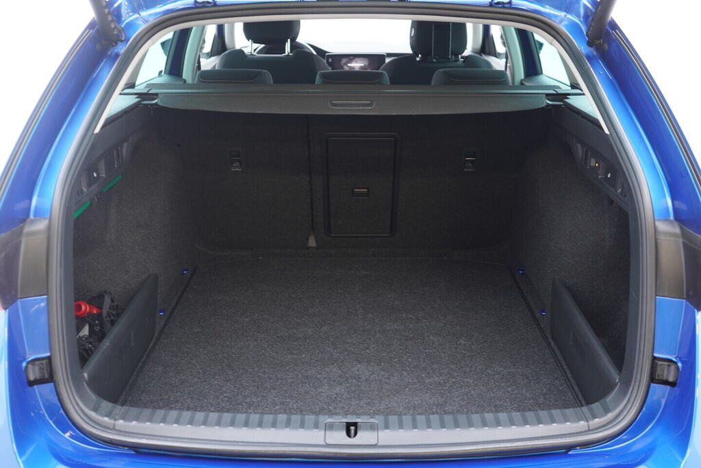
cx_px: 350
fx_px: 701
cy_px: 234
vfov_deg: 36.9
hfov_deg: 53.1
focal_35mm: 36
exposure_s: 1/40
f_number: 2.8
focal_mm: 24
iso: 640
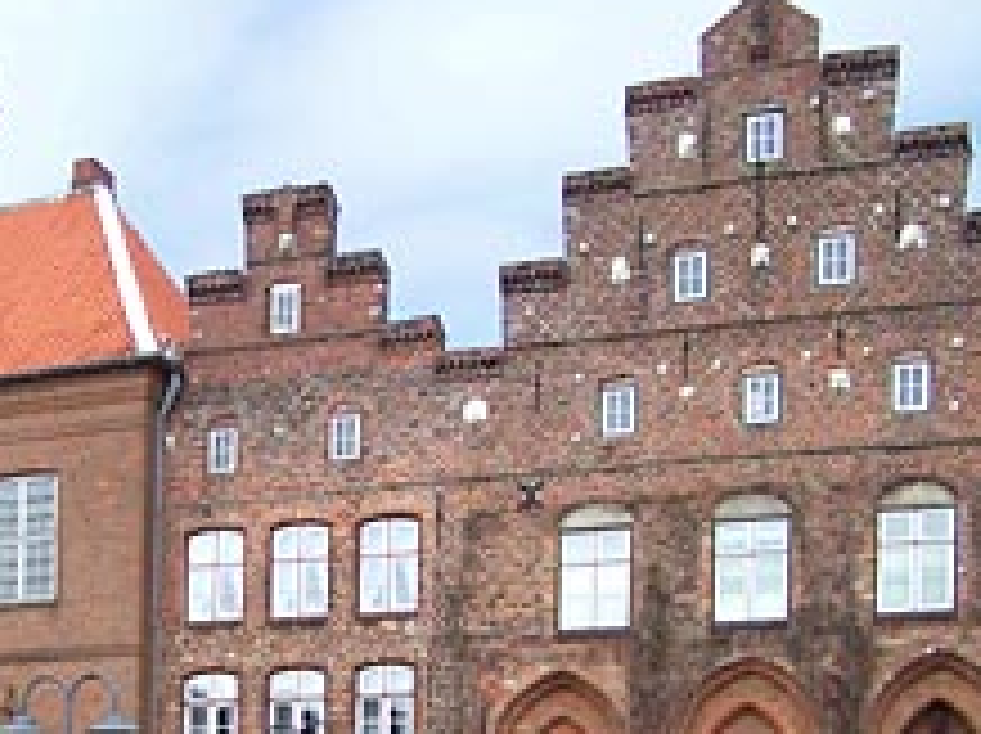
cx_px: 256
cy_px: 507
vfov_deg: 22.1
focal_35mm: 66
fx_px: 1868
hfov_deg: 29.0
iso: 64
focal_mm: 6.3
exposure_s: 1/400
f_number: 2.8
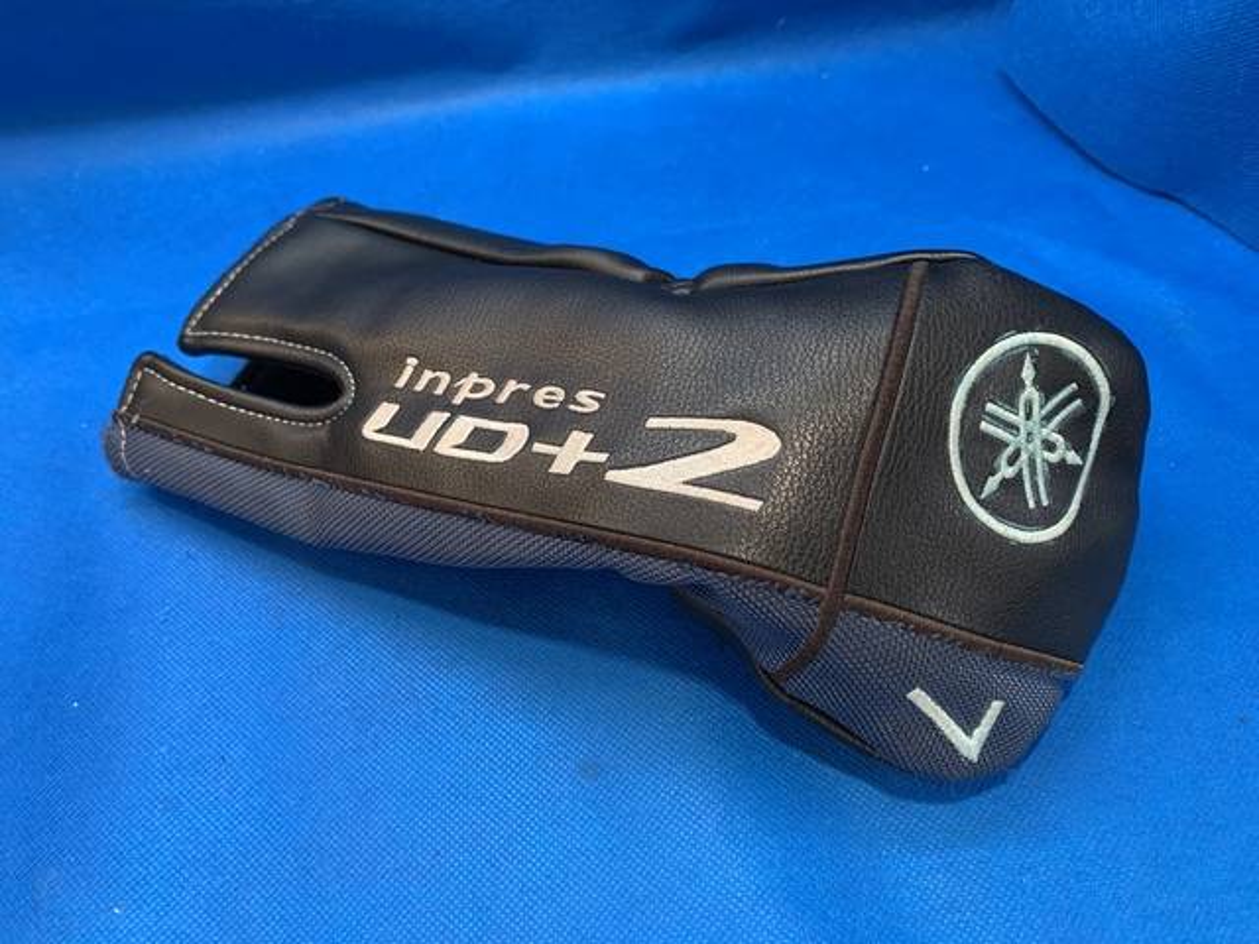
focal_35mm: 26
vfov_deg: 53.1
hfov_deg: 67.3
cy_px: 472
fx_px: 946
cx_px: 630
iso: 160
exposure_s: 1/60
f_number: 1.8
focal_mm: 4.25
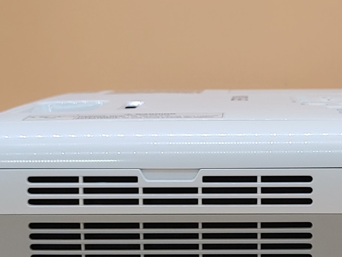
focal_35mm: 83
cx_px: 230
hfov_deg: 23.4
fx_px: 820
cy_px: 187
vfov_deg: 17.7
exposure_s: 1/114
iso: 50
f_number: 1.8
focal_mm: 4.36
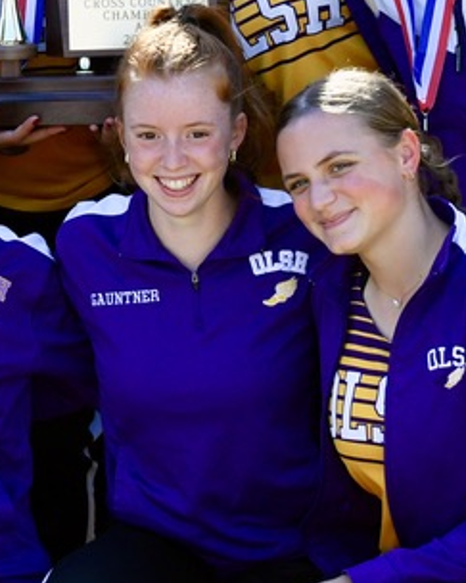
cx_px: 92
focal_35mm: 211
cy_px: 69
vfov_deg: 9.1
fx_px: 3639
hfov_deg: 7.3
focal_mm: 42
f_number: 5
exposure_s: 1/1250
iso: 1000
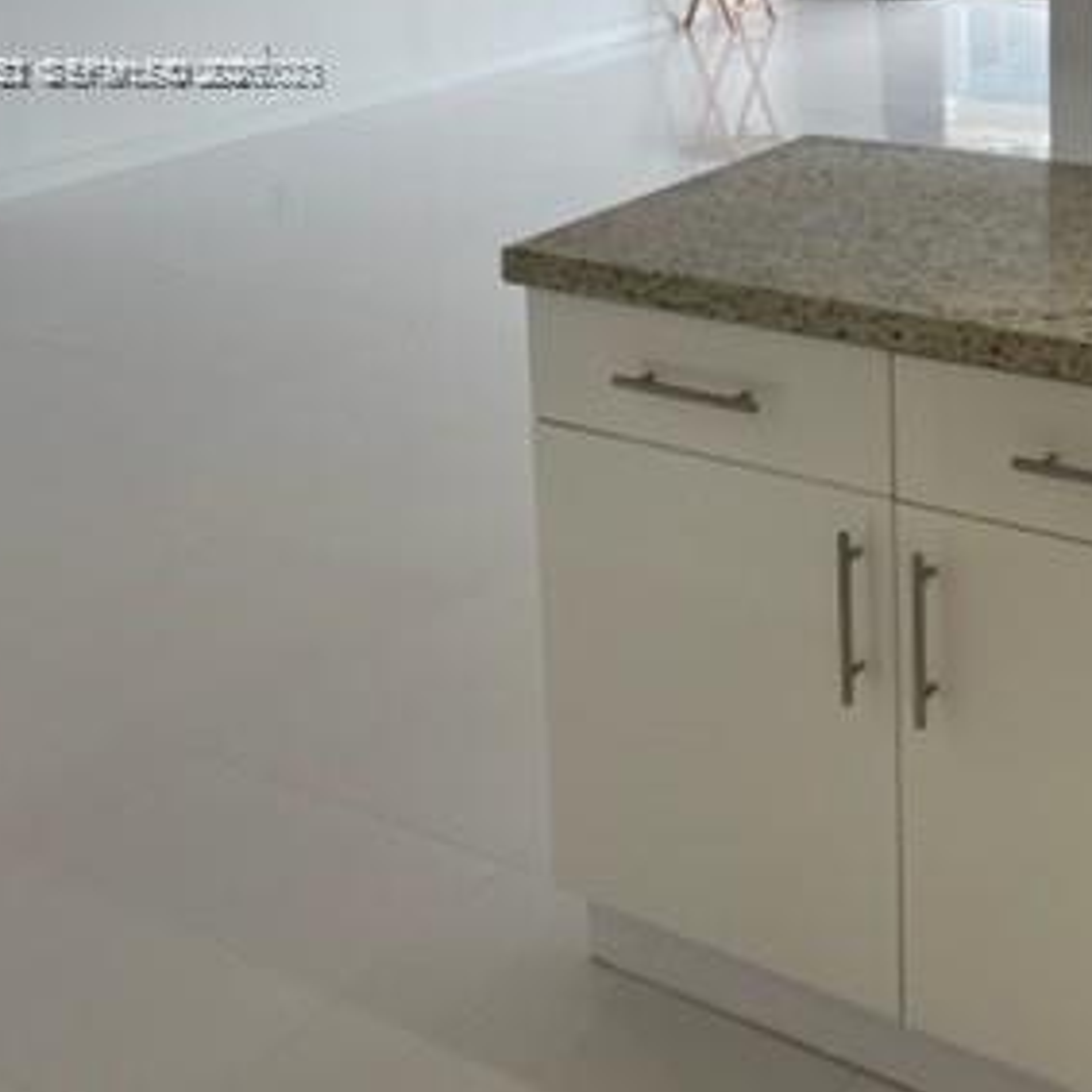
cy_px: 73
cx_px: 803
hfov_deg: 32.2
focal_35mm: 52
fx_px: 1856
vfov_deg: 31.0
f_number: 1.6
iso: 40
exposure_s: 1/120
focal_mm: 5.1
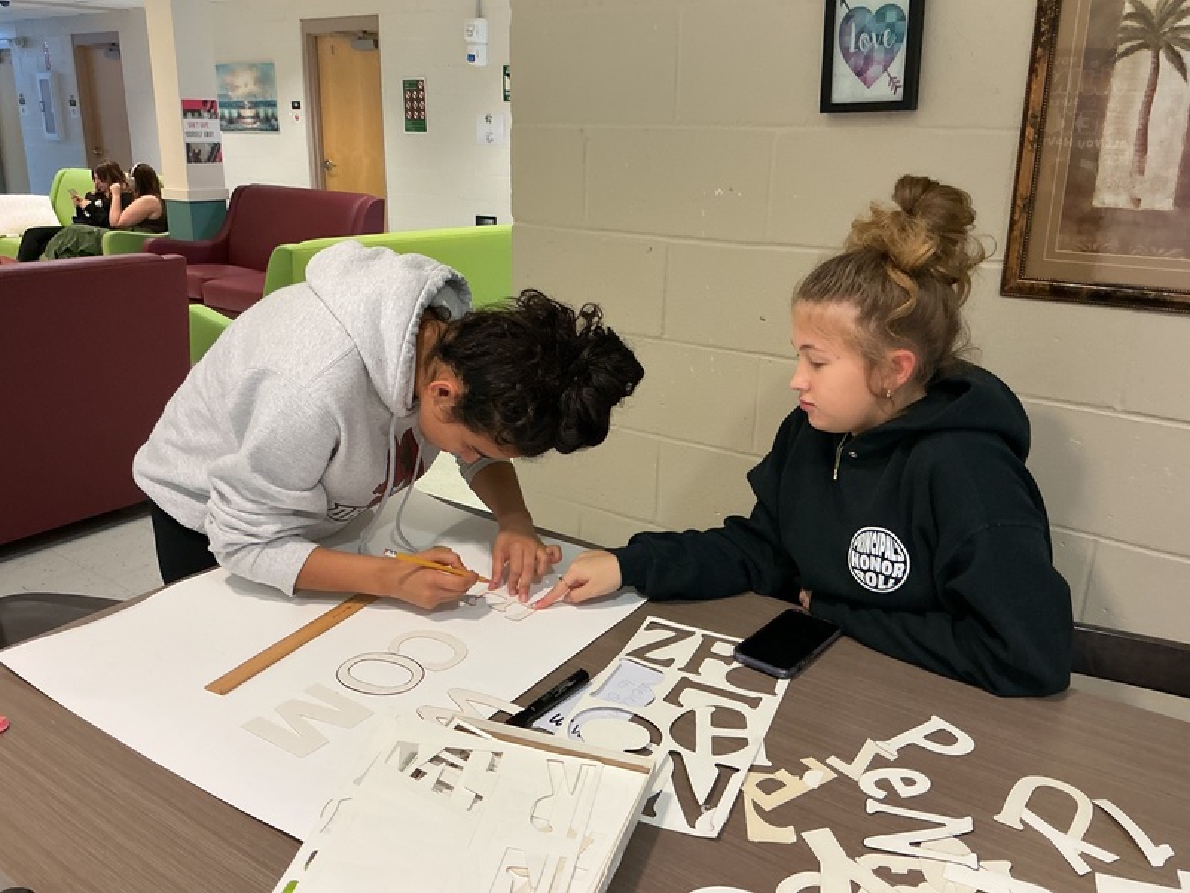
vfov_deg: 48.2
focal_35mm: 29
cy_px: 446
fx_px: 997
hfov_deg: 61.7
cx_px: 595
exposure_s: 1/60
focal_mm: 3
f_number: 1.8
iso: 125
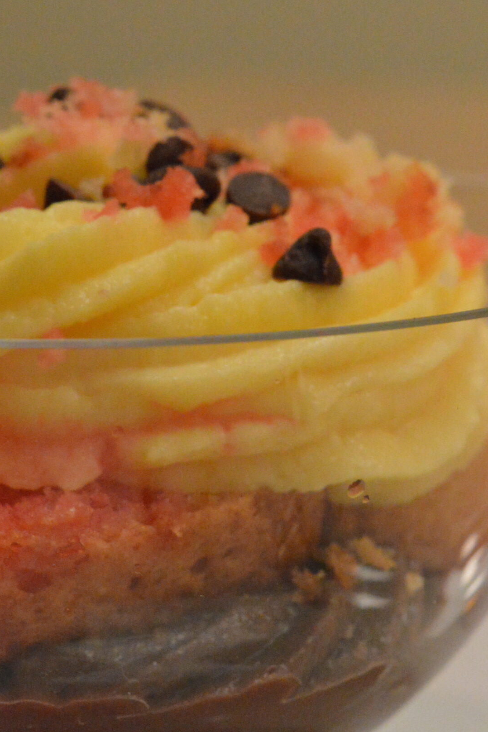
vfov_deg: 19.1
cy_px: 364
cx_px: 99
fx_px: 2171
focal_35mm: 107
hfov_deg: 12.8
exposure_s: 1/50
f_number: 11
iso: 6400
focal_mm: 45
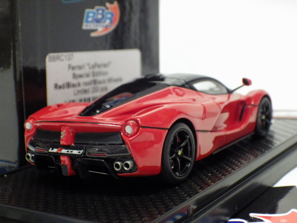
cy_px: 112
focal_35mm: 59
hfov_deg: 32.7
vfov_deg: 24.8
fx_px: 506
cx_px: 148
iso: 1000
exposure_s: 1/25
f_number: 4
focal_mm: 10.7
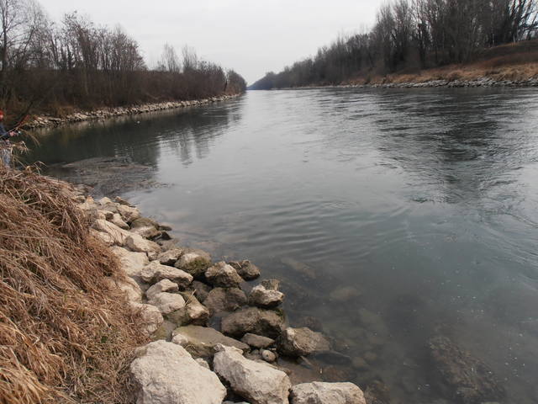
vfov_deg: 56.8
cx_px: 269
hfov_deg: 71.6
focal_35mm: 24
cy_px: 202
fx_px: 373
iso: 80
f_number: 7.9
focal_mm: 4.2
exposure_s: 1/100
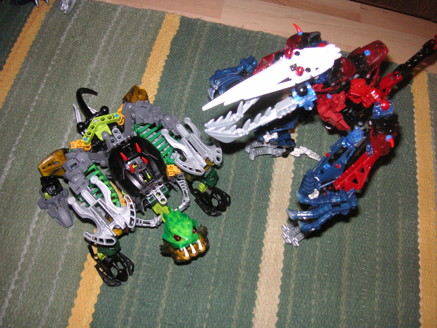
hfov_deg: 50.1
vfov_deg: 38.7
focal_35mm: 37
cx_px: 218
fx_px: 467
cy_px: 164
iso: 160
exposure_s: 1/45
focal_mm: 6.1
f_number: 2.8
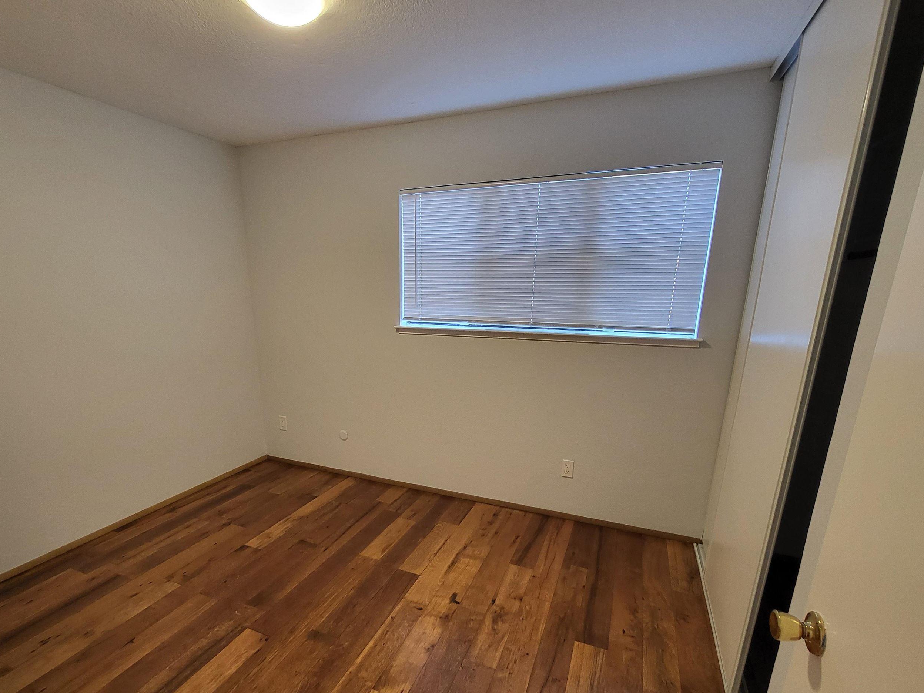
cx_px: 436
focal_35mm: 16
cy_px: 409
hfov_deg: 94.4
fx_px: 427
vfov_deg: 77.4
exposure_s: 1/60
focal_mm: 1.74
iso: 250
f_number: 2.2
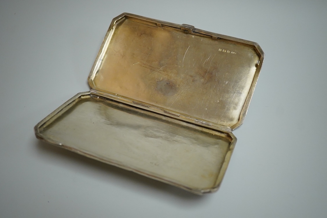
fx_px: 409
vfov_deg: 29.9
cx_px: 164
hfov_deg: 43.6
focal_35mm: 45
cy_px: 109
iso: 2500
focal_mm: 30
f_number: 5
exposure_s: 1/640
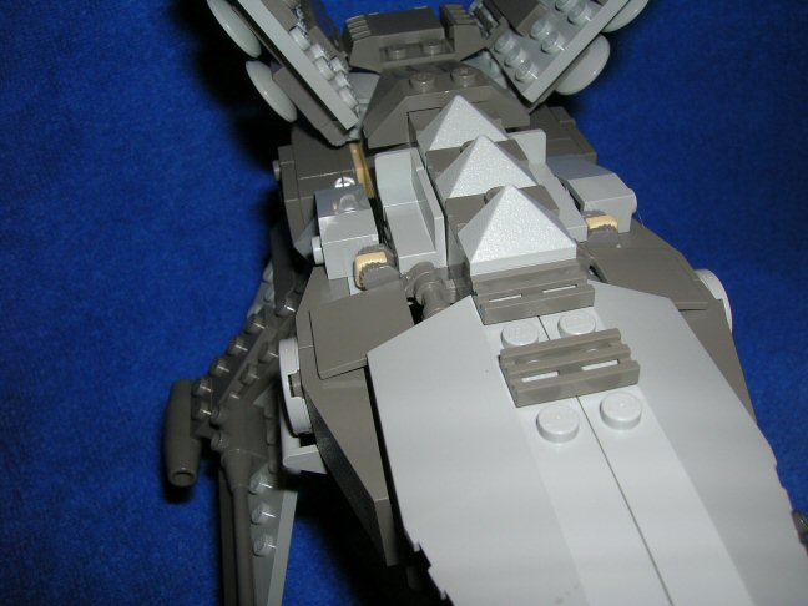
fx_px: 794
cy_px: 303
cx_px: 404
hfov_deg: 54.0
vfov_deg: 41.8
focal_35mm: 34
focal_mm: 5.7
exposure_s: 1/60.1
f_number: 4.9
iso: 50
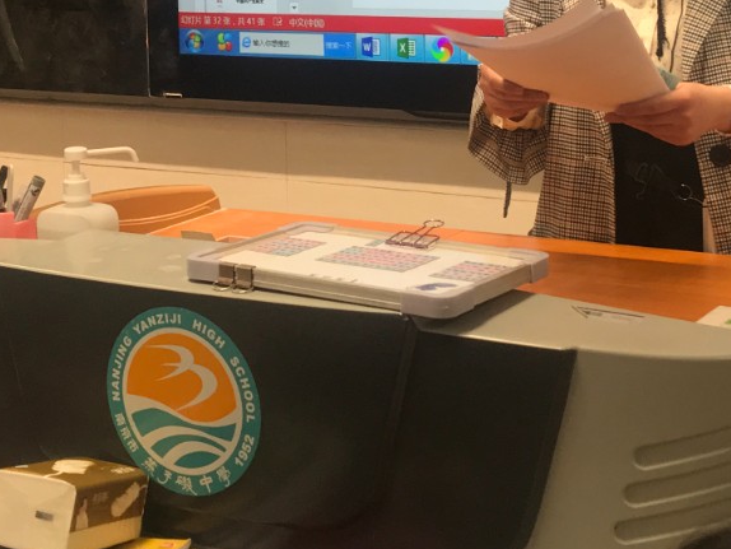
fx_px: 1648
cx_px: 354
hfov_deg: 25.0
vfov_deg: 18.4
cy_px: -13
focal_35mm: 78
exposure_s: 1/50
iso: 32
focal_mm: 3.99
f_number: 1.8
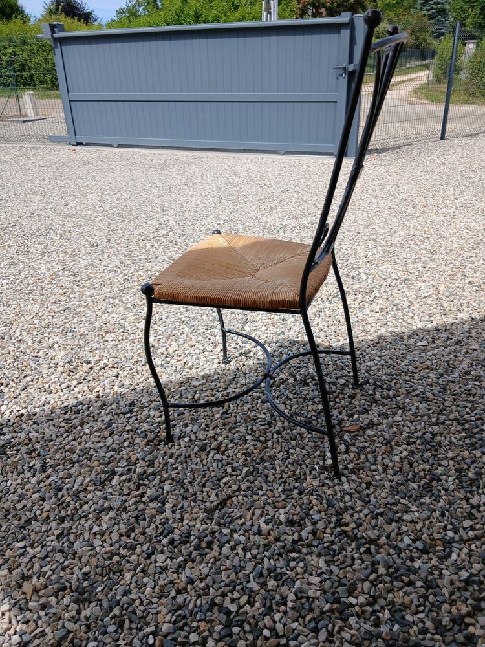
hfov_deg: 53.1
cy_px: 324
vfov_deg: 67.3
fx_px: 486
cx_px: 242
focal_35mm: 26
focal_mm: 3.98
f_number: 1.8
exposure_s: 1/510
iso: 20
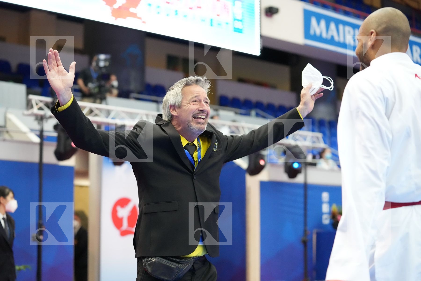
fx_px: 830
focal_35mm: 71
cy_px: 140
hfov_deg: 28.5
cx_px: 210
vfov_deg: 19.2
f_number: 3.2
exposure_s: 1/1000
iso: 8000
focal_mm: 71
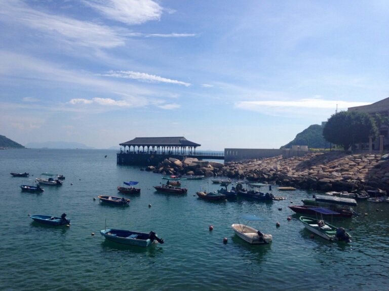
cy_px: 146
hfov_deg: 55.4
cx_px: 194
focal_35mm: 33
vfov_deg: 42.9
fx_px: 371
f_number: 2.4
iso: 50
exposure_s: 1/3012
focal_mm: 4.12
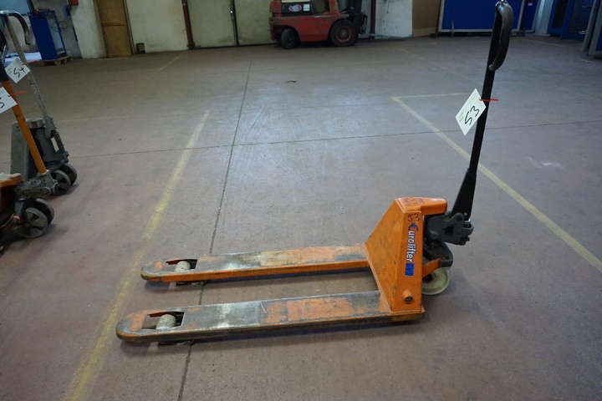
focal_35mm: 24
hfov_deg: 73.7
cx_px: 301
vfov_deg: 53.1
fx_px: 401
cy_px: 200
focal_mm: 16
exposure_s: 1/125
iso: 3200
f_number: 3.5
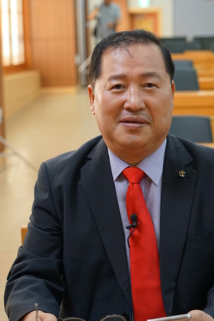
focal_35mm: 84
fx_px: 749
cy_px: 159
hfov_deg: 16.3
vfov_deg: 24.2
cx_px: 132
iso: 2000
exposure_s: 1/160
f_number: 4
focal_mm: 55
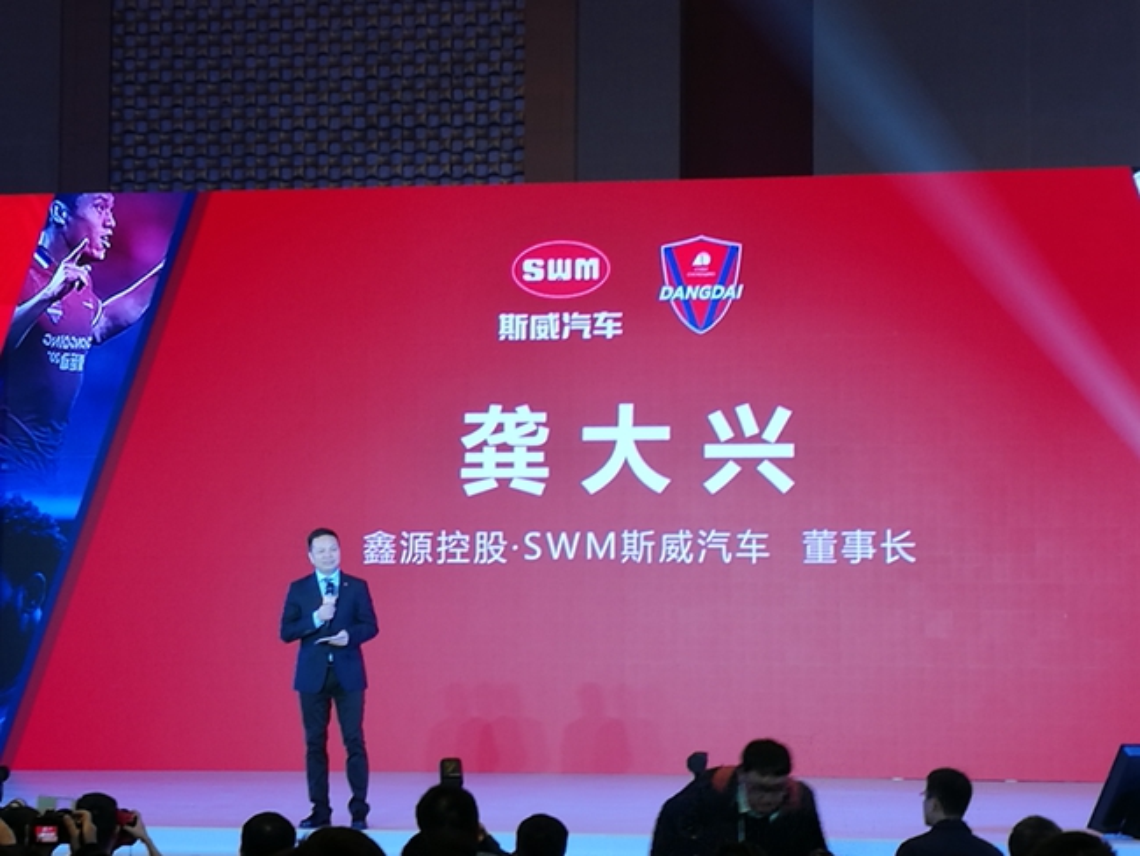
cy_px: 428
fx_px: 2899
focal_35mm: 88
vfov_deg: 16.8
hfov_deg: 22.2
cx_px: 570
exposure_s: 1/50
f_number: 2.2
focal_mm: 4.5
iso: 64
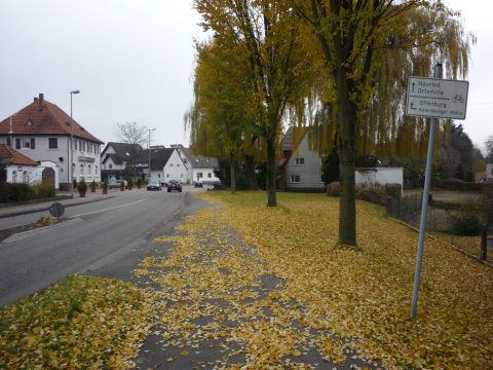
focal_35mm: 32
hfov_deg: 56.8
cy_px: 185
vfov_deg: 44.2
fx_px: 456
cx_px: 246
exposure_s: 1/250
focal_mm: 5.2
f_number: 4
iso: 100
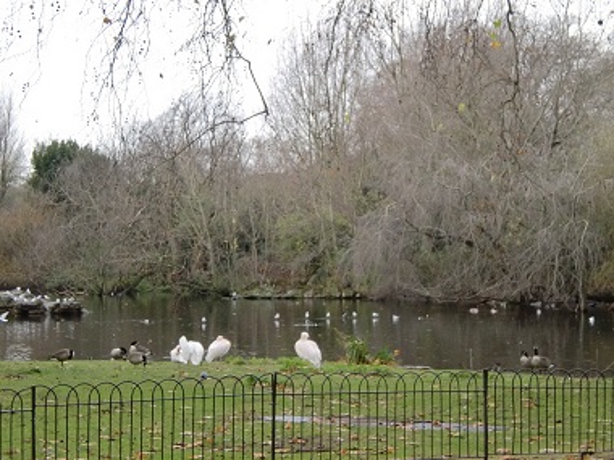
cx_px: 307
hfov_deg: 21.3
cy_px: 230
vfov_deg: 16.1
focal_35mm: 92
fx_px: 1632
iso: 160
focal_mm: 16.51
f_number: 5.4
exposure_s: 1/100
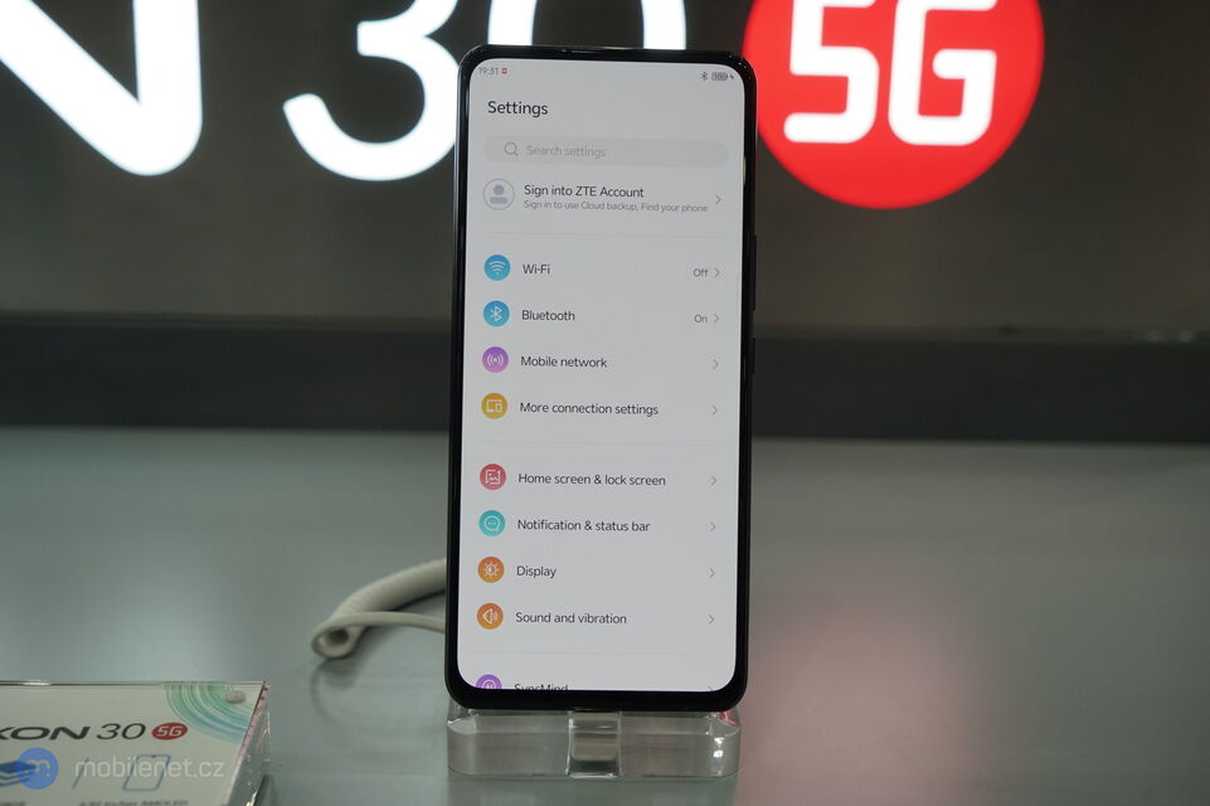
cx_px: 605
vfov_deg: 30.5
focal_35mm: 44
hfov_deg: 44.5
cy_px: 403
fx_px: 1478
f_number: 6.3
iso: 640
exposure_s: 1/160
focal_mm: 44
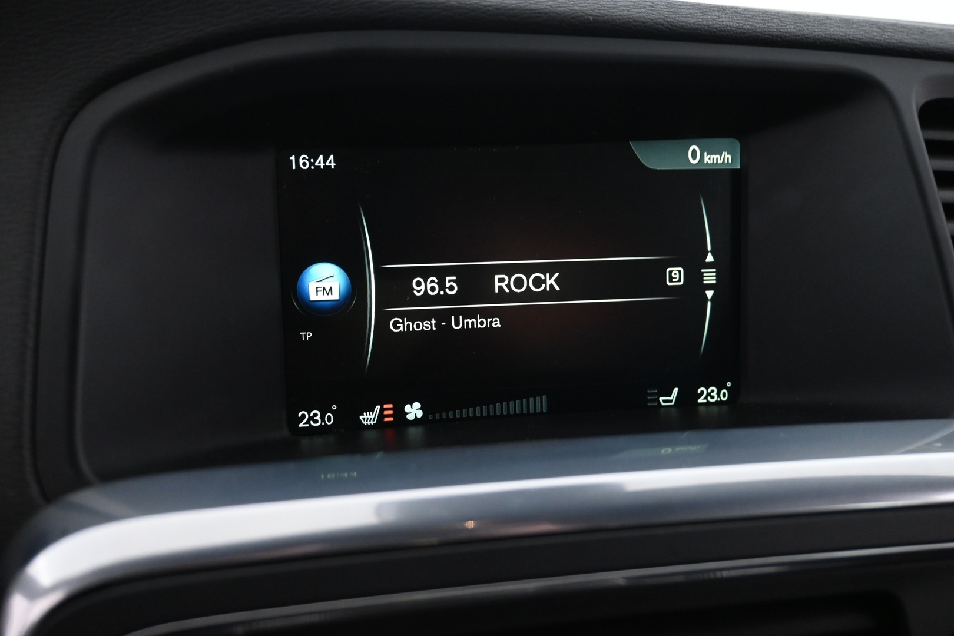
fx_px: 795
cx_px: 477
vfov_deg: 43.6
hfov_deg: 61.9
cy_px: 318
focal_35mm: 30
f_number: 3.8
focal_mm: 20
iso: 2000
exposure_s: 1/30
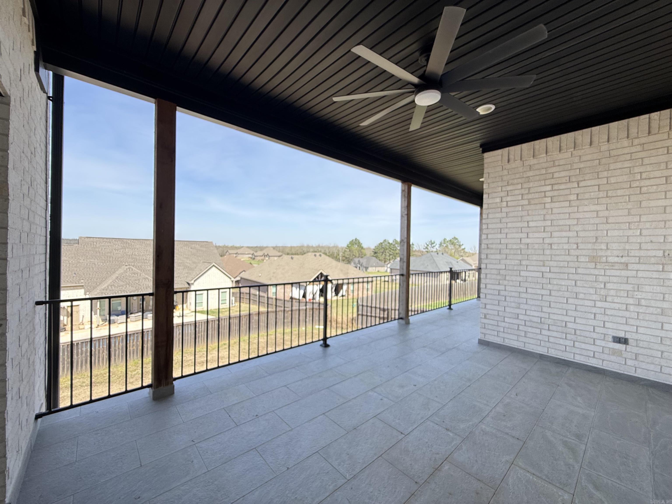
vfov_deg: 85.7
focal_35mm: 14
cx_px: 336
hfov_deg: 102.1
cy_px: 252
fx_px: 272
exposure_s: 1/479
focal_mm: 2.22
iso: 64
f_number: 2.2
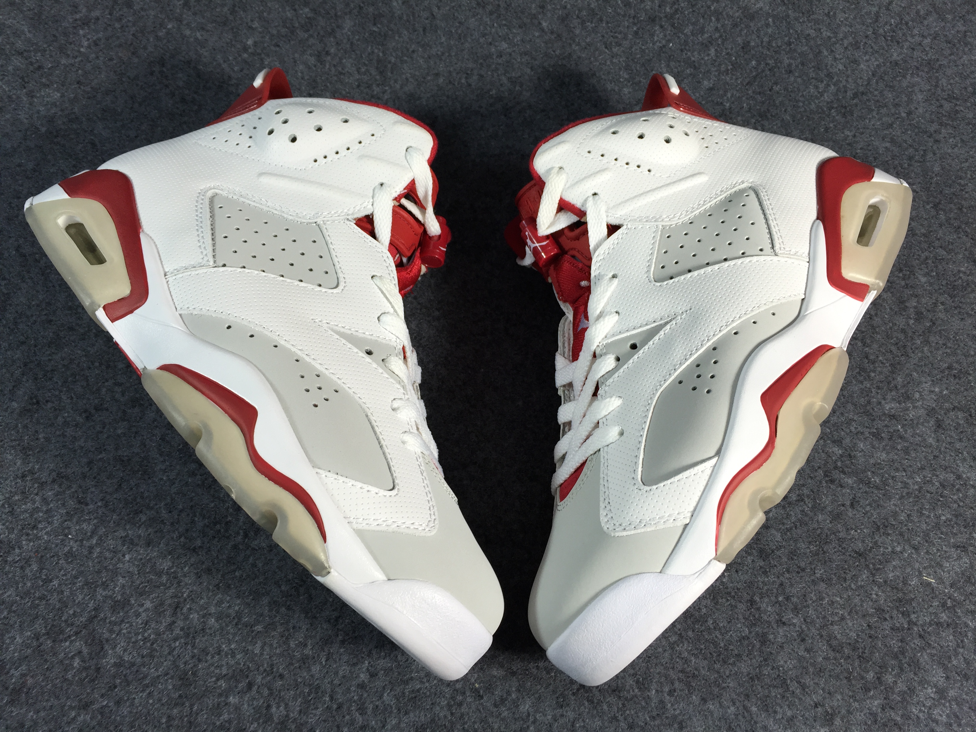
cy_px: 366
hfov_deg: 61.7
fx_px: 818
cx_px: 488
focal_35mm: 29
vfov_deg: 48.2
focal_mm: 4.15
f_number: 2.2
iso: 40
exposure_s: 1/50
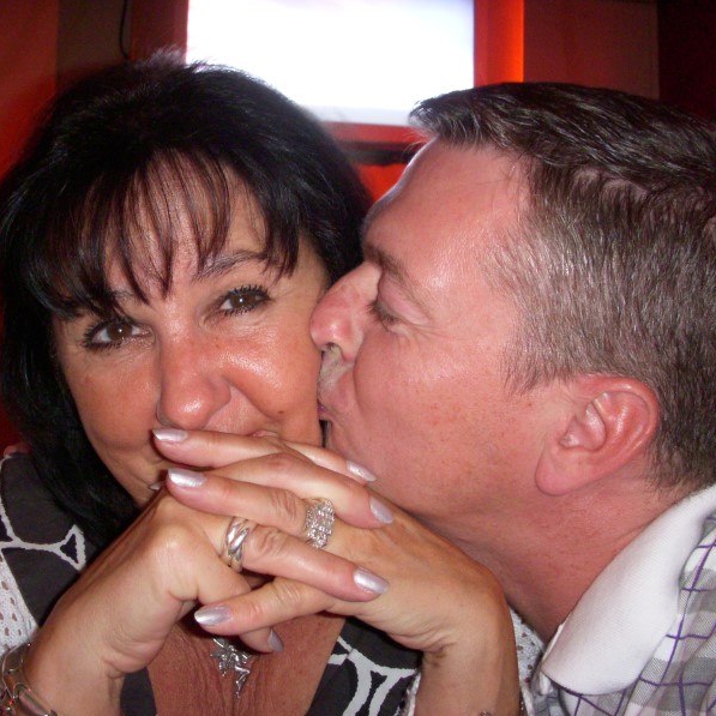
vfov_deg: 37.6
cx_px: 344
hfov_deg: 37.5
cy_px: 359
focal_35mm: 45
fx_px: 1053
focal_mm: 6.3
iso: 400
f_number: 3.3
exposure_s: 1/2
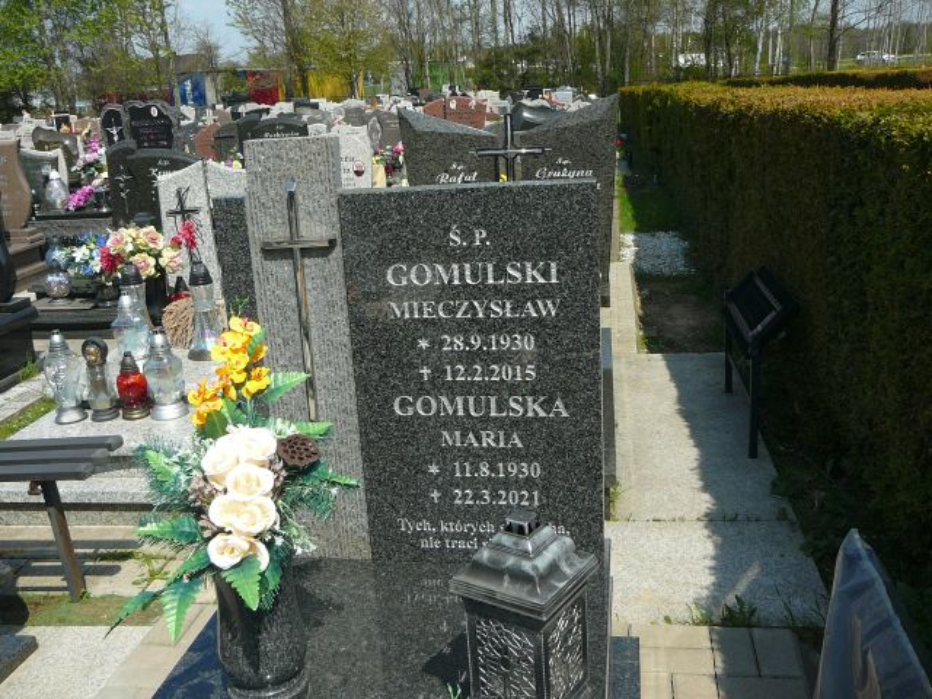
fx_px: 942
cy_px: 350
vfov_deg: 40.7
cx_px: 466
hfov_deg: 52.6
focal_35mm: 35
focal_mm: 5.2
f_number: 5
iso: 80
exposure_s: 1/400
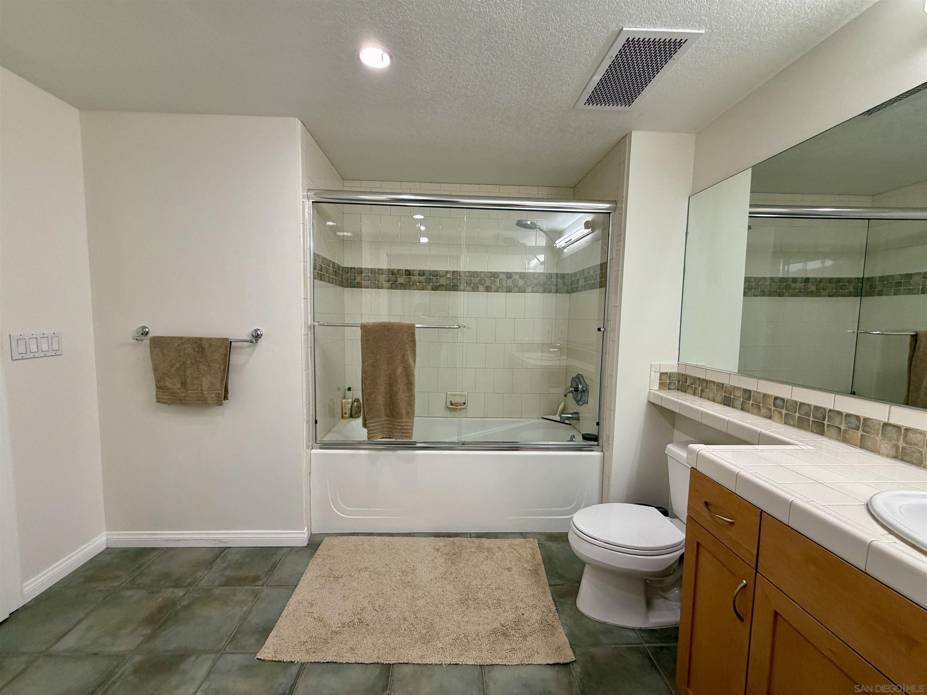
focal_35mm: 14
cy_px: 348
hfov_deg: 102.1
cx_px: 464
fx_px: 375
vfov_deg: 85.7
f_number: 2.2
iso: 250
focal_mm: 2.22
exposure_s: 1/120
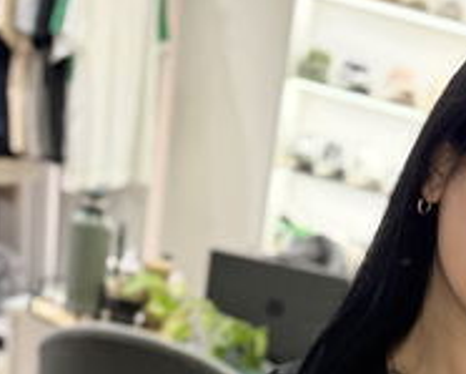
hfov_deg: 26.5
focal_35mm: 67
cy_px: 584
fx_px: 925
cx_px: 486
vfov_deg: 19.5
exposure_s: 1/50
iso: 640
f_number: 1.78
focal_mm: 6.76
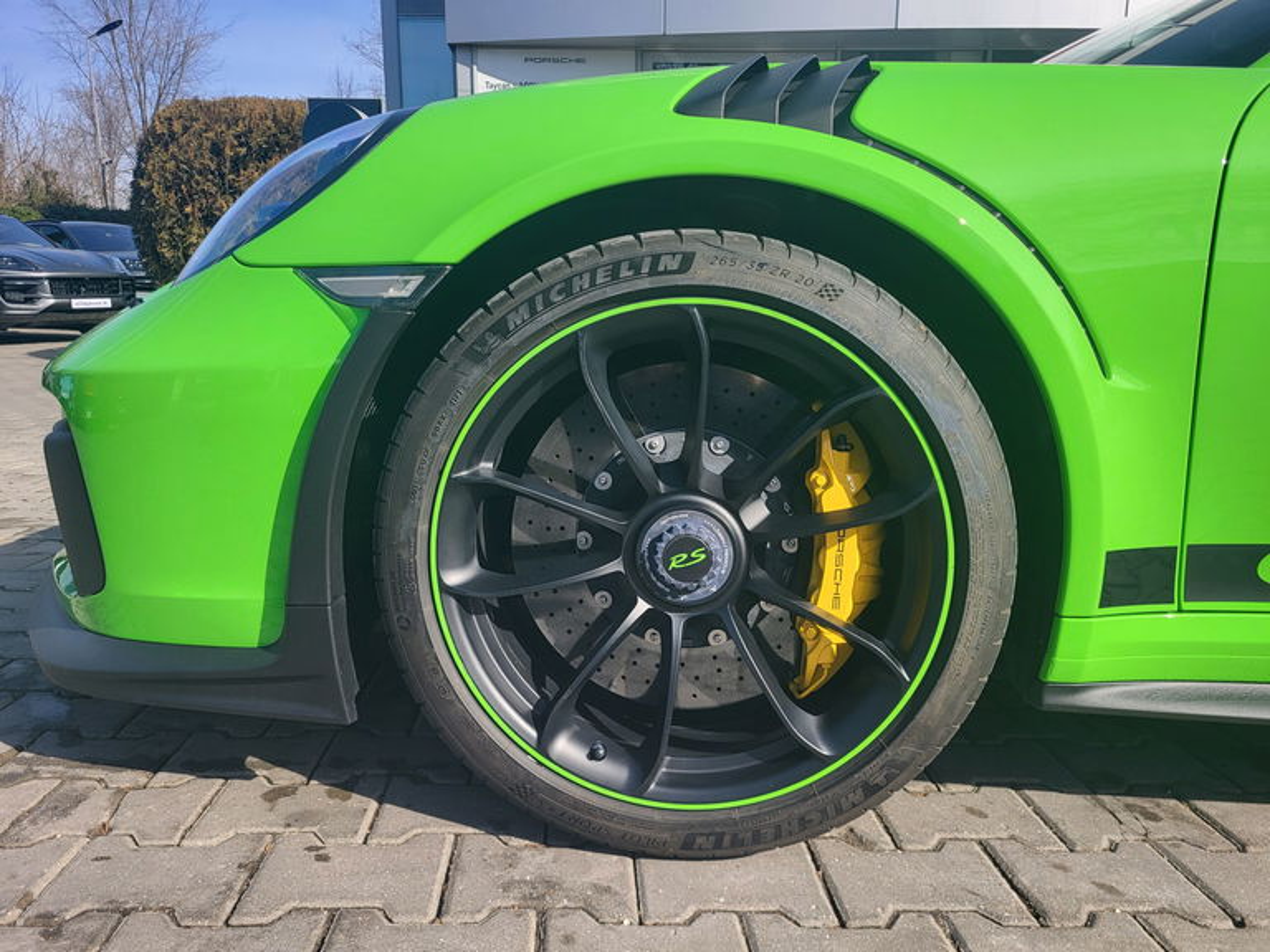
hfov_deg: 67.3
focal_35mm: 26
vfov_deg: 53.1
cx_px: 635
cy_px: 476
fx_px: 954
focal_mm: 5.4
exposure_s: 1/1297
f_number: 1.8
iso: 40
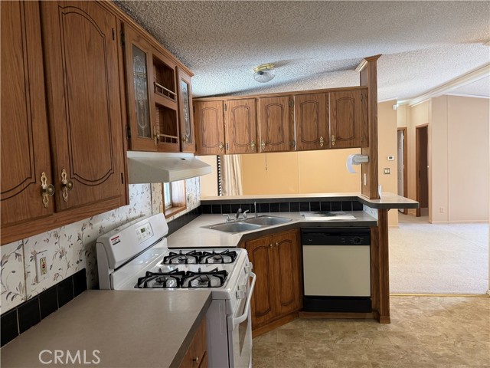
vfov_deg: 56.8
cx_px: 245
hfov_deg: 71.6
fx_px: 340
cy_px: 184
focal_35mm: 24
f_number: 1.78
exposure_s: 1/60
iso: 250
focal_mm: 6.76
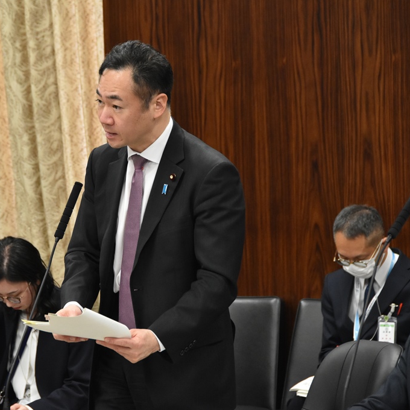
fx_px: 2881
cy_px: 205
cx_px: 113
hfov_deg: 8.1
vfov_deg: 8.1
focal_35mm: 215
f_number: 6.3
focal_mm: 112
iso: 2500
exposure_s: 1/160
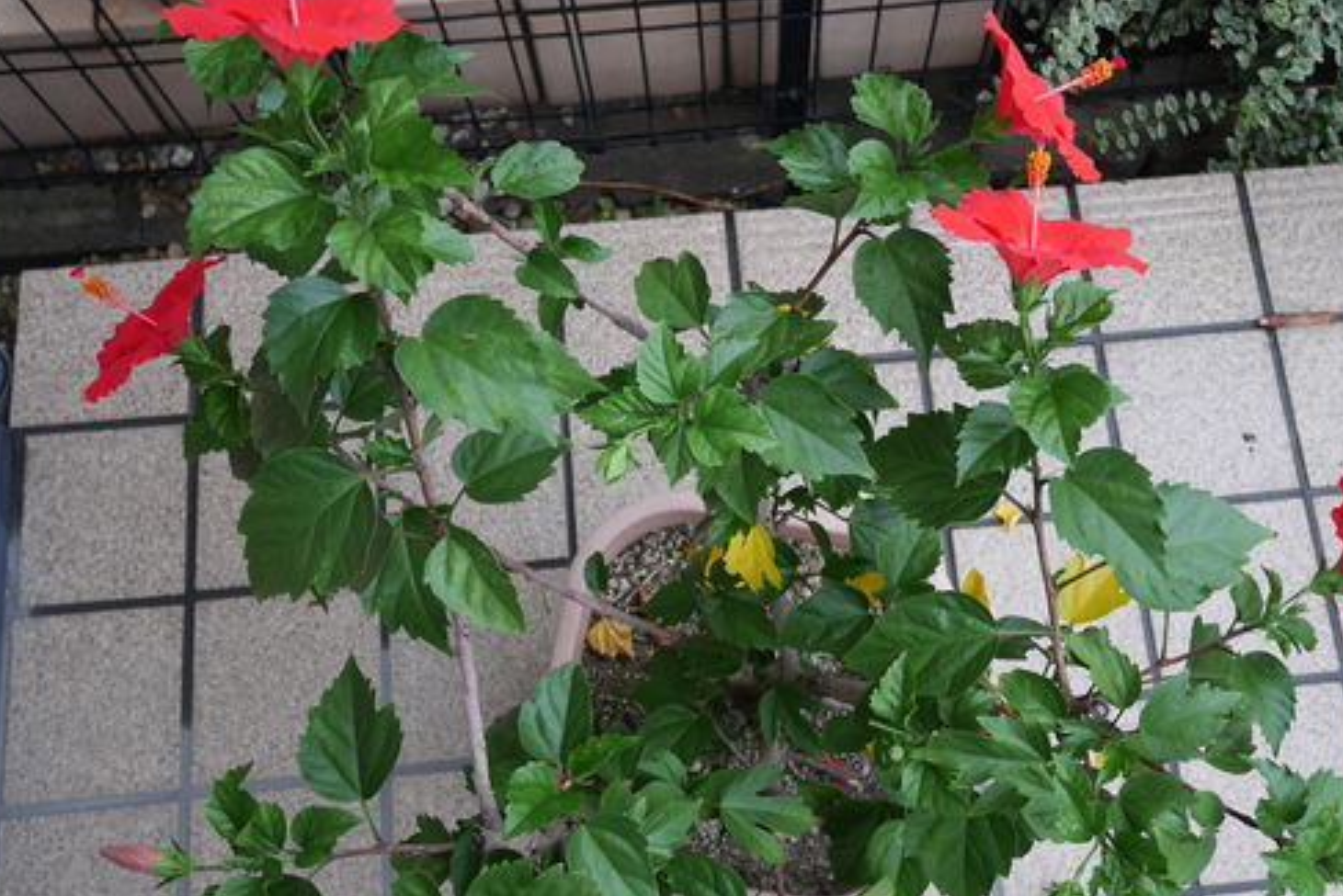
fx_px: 1530
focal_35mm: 41
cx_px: 789
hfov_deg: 47.2
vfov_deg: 32.7
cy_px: 442
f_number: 3.9
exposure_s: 1/60
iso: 800
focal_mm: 16
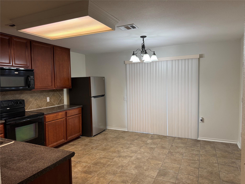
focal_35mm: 24
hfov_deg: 71.6
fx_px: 170
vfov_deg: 56.8
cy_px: 92
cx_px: 122
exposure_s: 1/120
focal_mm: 6.76
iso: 160
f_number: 1.78
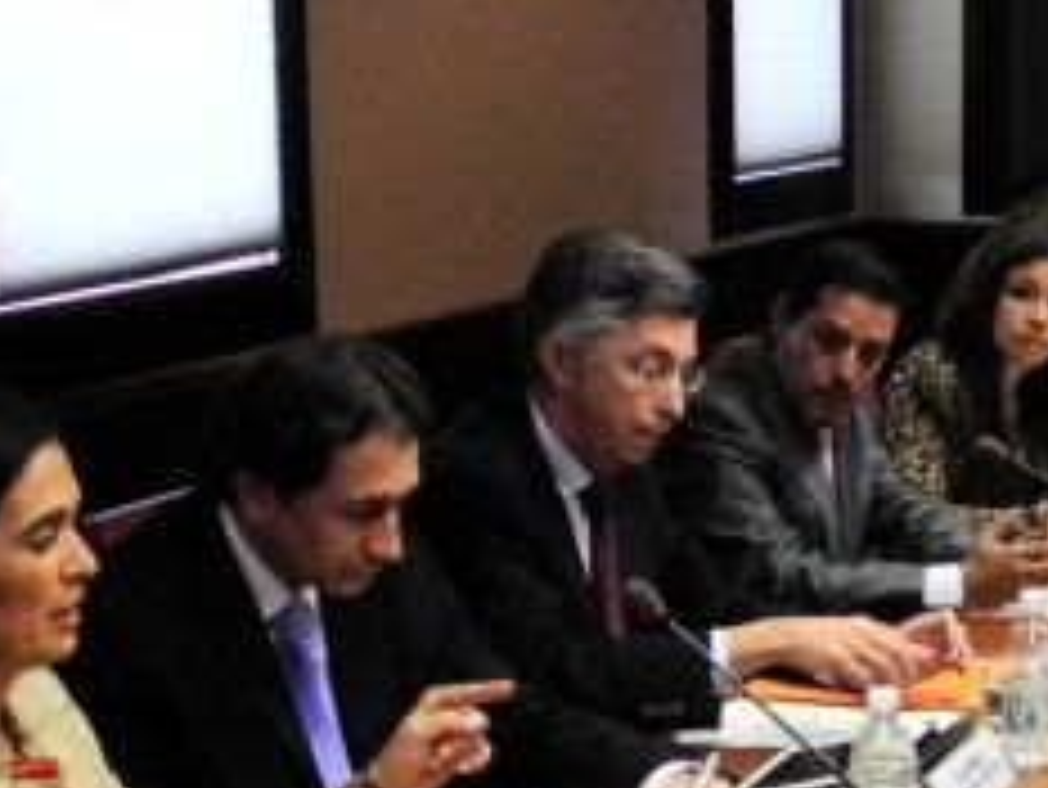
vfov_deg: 14.3
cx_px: 850
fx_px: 3120
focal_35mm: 103
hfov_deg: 18.9
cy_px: 590
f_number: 4
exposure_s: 1/95.6
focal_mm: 6.4
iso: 800
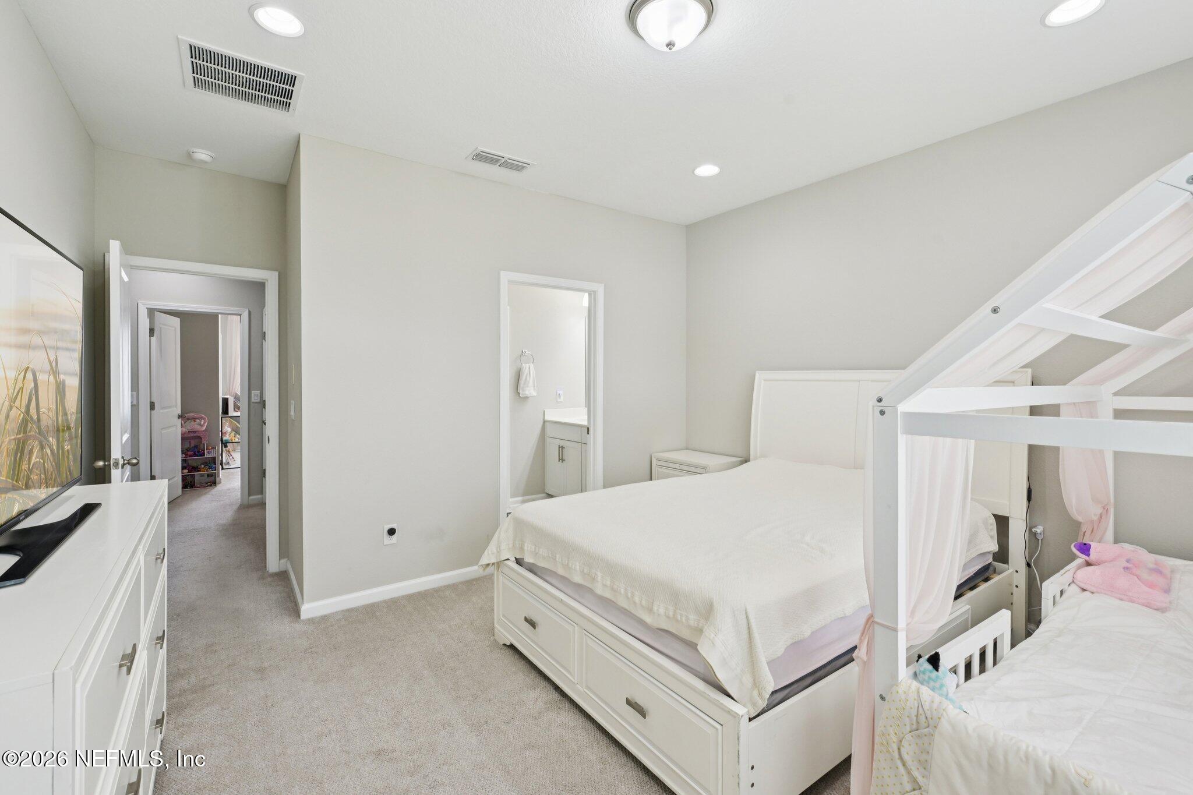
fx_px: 514
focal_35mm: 16
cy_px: 398
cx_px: 596
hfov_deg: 98.5
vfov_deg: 75.5
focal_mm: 15.5
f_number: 8
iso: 360
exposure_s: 1/15
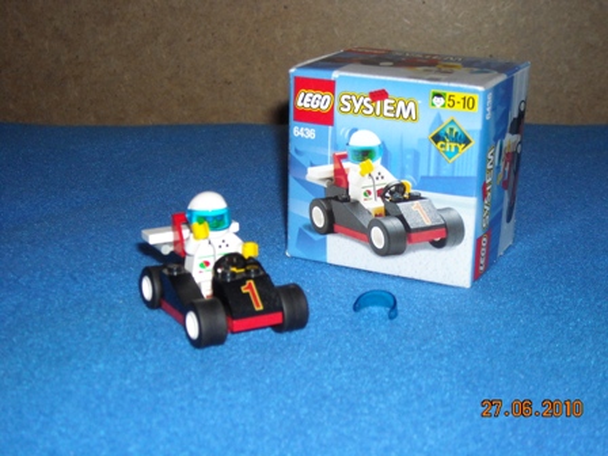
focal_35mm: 61
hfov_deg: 31.7
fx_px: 1071
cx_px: 304
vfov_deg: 24.0
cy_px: 228
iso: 200
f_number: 3.5
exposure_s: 1/125
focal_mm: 9.87
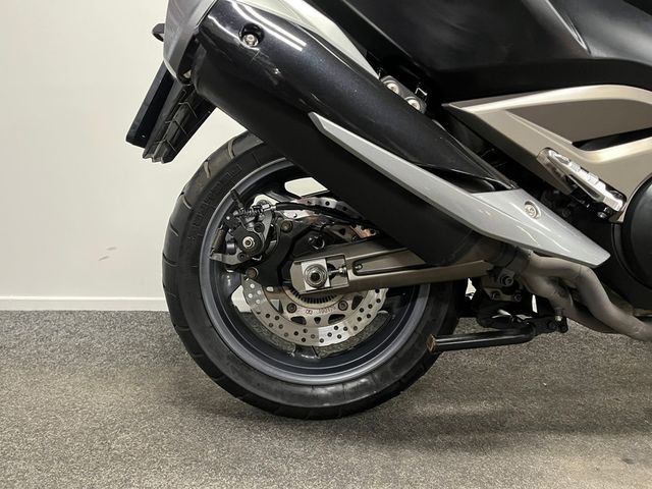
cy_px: 244
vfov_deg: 53.1
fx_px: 490
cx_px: 326
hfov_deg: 67.3
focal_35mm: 26
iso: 500
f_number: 1.6
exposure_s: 1/50
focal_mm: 5.1
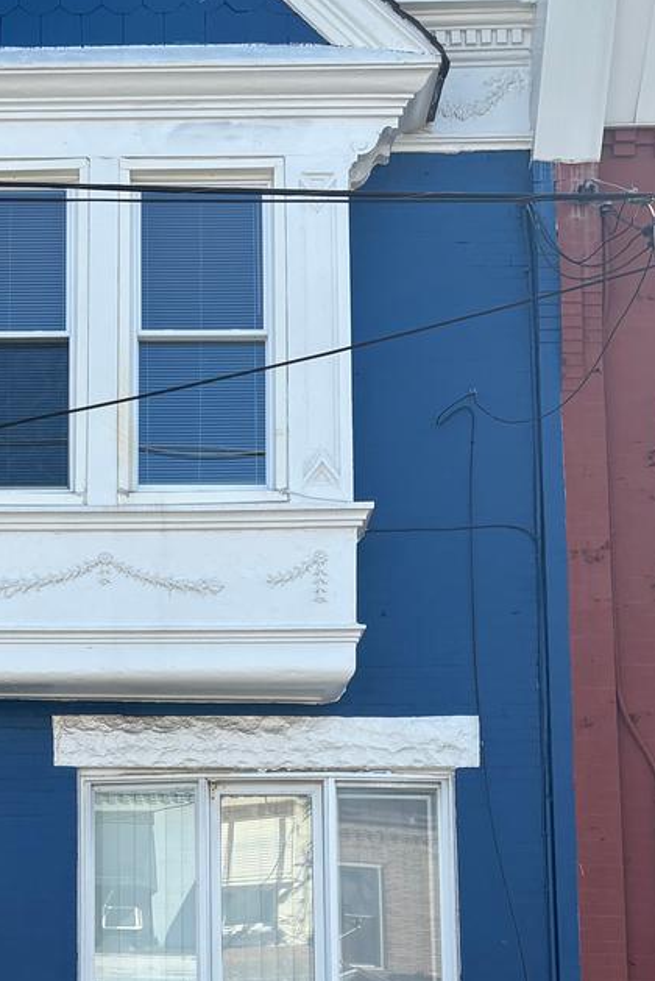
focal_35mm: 66
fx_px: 1799
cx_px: 67
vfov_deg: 29.2
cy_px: 891
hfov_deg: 20.2
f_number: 1.6
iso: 50
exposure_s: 1/1517
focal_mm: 5.96
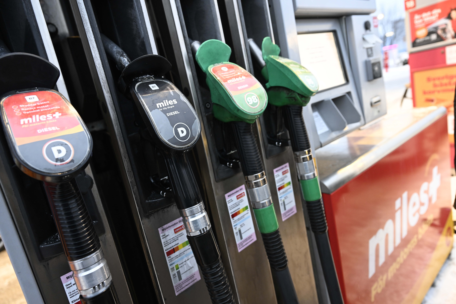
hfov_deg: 73.7
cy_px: 152
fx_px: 304
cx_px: 228
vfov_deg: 53.1
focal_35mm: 24
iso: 2000
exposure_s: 1/60
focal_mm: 24
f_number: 4.5
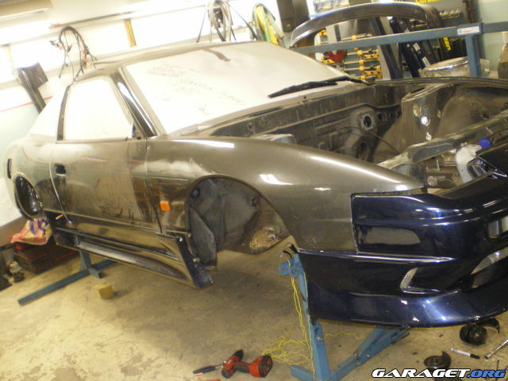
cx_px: 254
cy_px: 190
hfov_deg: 49.0
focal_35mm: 38
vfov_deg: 37.7
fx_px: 558
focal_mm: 6.3
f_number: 3.1
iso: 400
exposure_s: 1/30
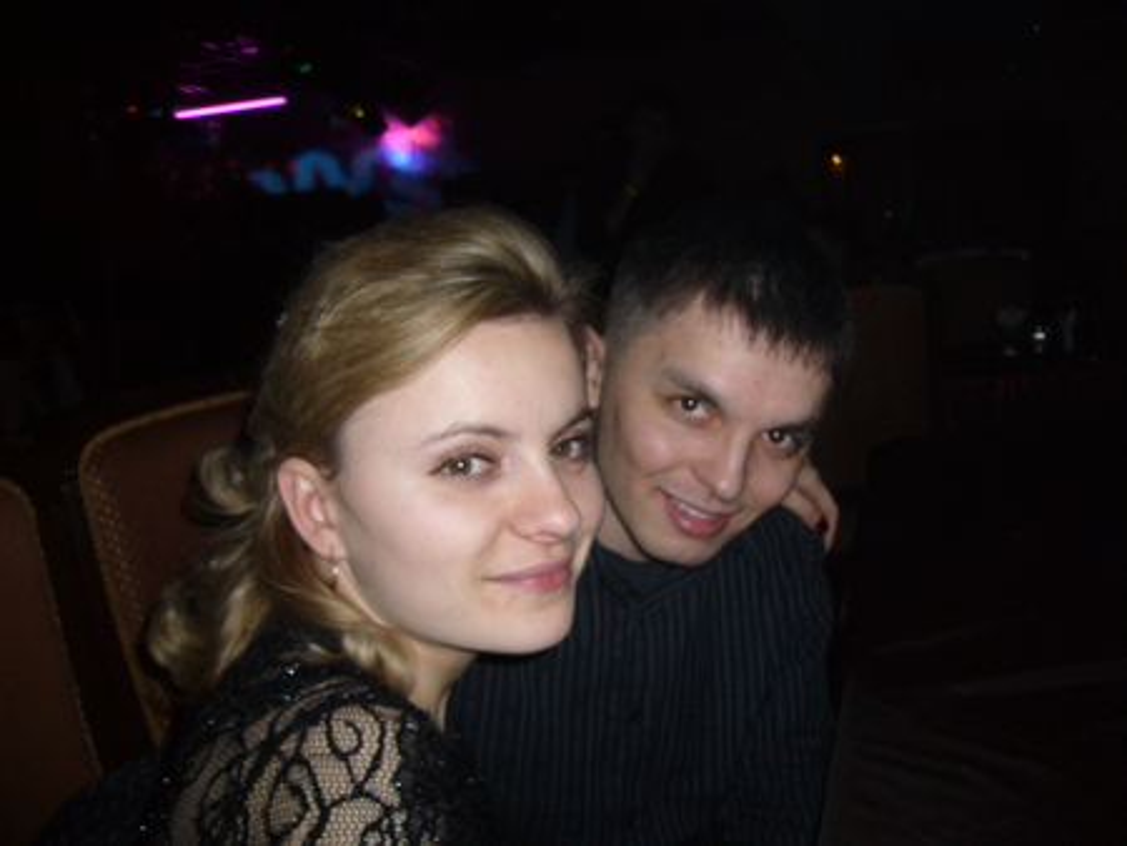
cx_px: 564
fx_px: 1140
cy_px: 423
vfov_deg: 40.7
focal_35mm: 35
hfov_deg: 52.6
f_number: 2.8
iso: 100
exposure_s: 1/30
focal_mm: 5.8
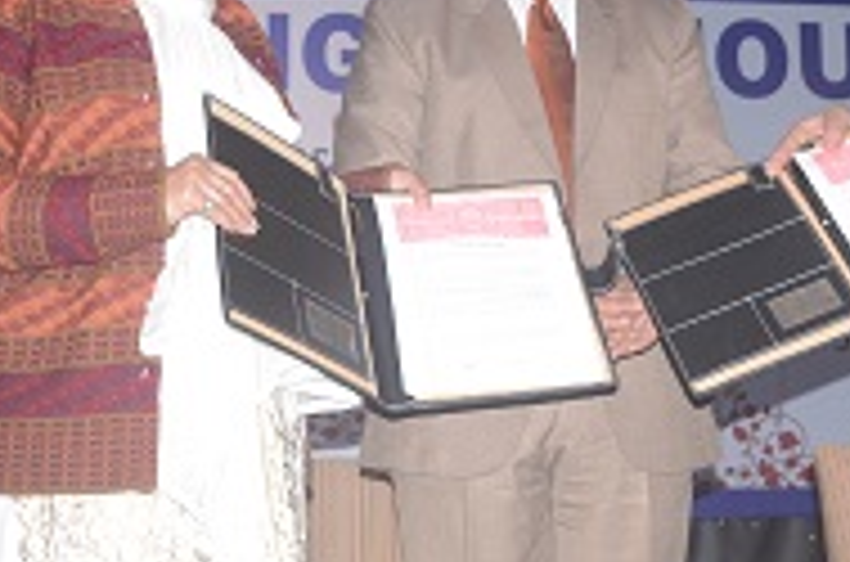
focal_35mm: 91
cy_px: 198
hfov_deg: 22.4
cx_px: 463
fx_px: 2143
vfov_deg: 14.9
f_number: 3.8
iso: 400
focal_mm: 22
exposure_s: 1/125
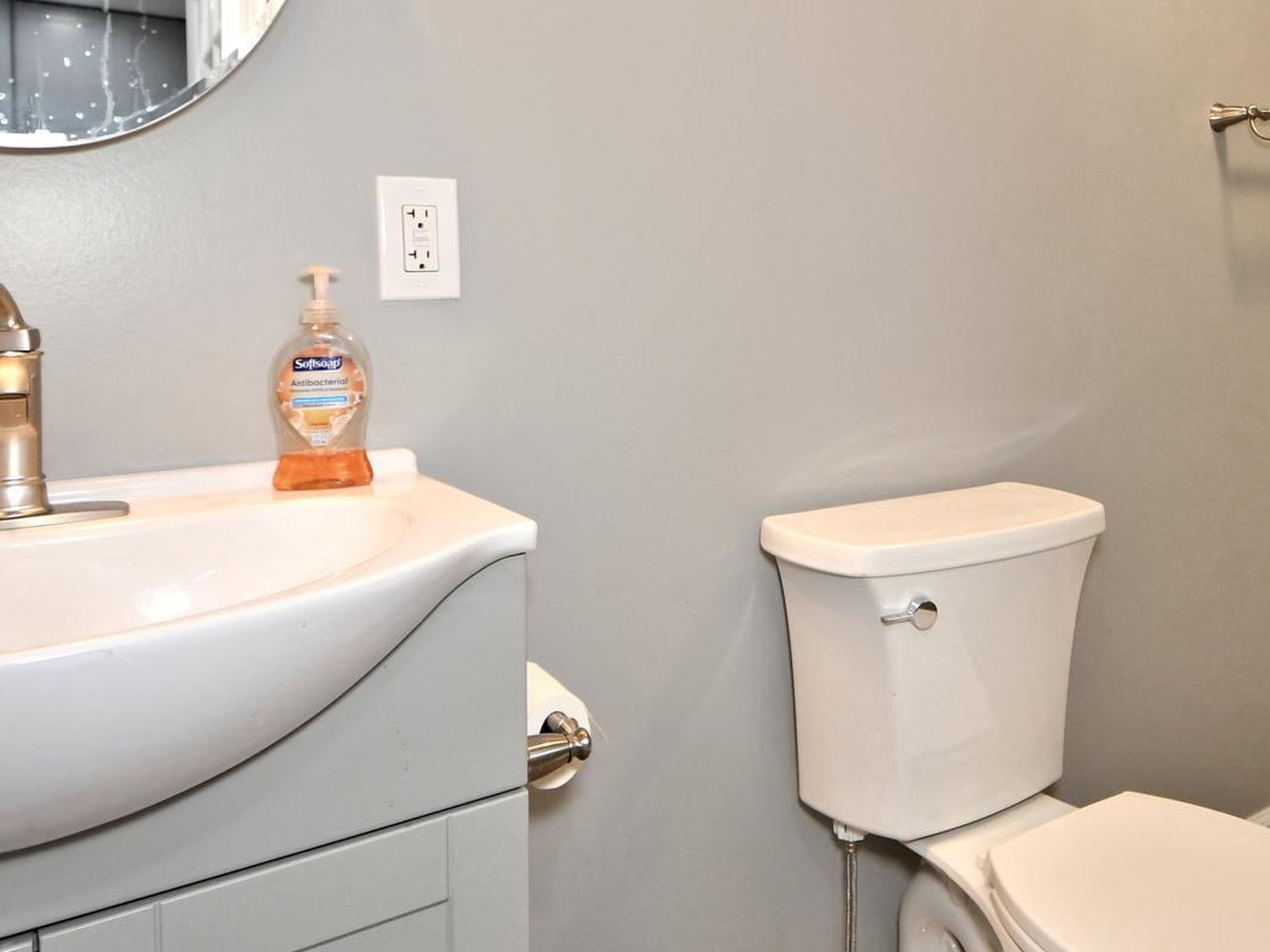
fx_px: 1027
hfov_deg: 61.9
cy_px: 311
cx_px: 844
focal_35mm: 28
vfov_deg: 48.8
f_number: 4.5
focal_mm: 10
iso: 500
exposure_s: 1/125
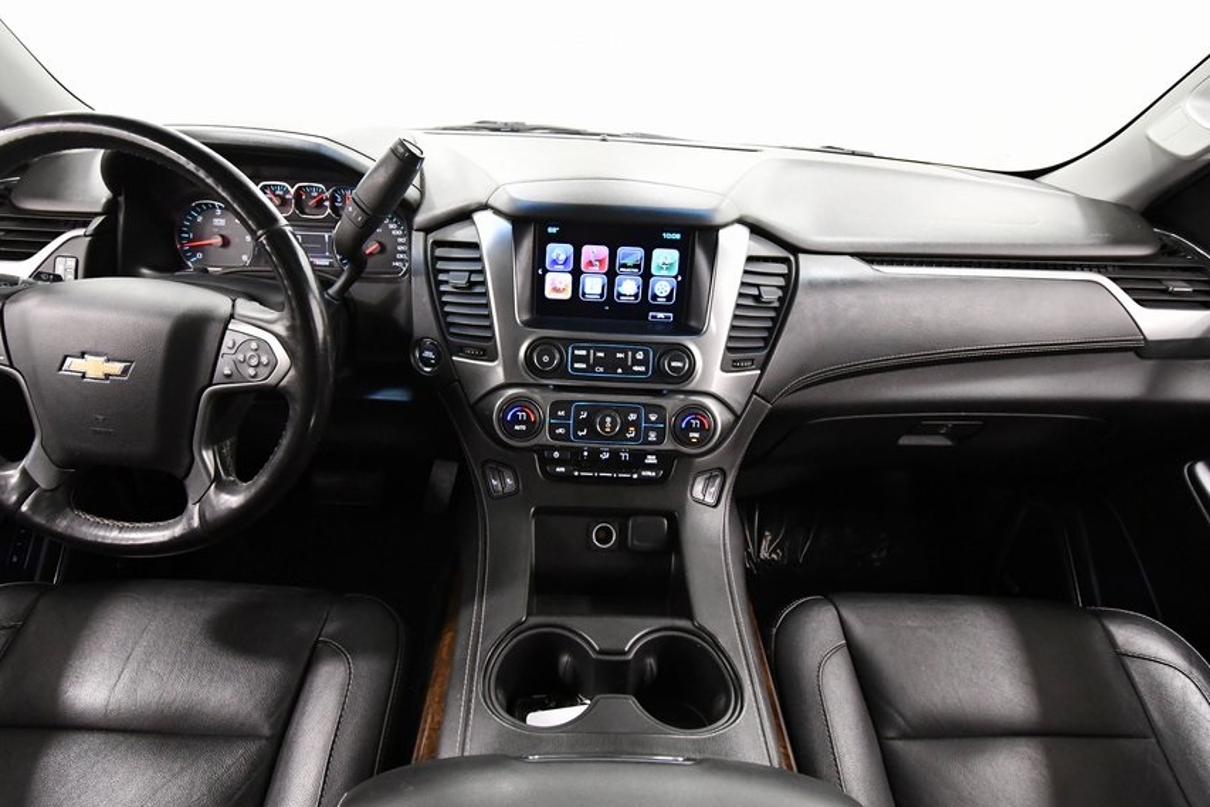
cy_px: 372
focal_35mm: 18
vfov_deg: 67.3
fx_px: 605
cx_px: 586
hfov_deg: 90.0
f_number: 4.5
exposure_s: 1/80
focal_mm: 10
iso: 3200
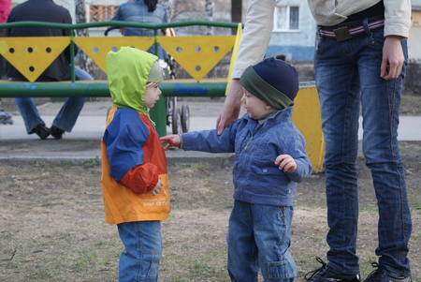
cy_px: 141
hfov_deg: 24.6
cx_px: 210
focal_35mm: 82
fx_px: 966
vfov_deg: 16.6
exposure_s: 1/60
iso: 400
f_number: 5.6
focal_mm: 55
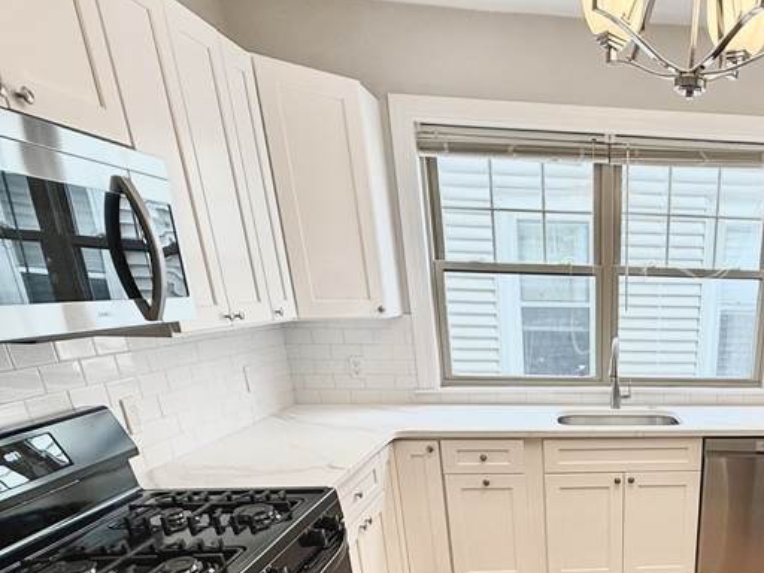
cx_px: 645
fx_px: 618
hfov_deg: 57.1
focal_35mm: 28
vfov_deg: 44.4
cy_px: 534
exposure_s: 1/60
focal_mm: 2.22
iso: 160
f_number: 2.2
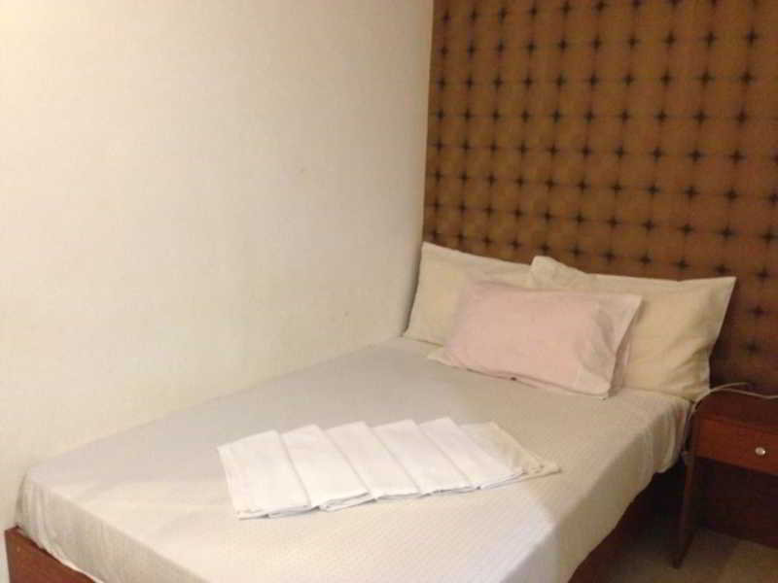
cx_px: 389
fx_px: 742
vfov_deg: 42.9
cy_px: 292
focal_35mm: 33
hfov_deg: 55.4
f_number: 2.4
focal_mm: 4.13
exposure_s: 1/15
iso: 640
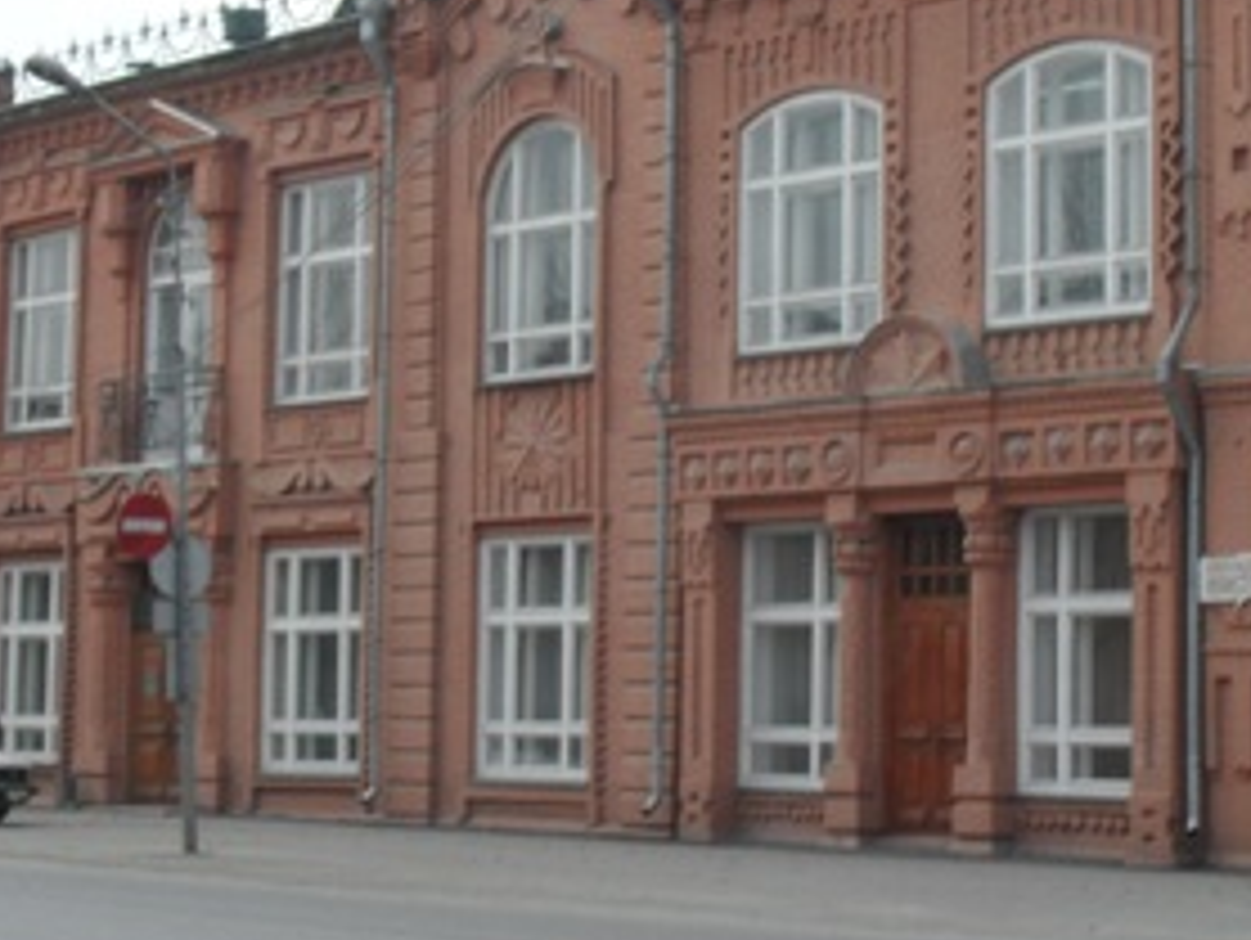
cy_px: 387
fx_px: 3689
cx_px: 729
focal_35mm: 102
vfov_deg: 14.5
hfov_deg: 19.2
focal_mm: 11.7
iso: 80
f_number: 10.8
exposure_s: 1/90
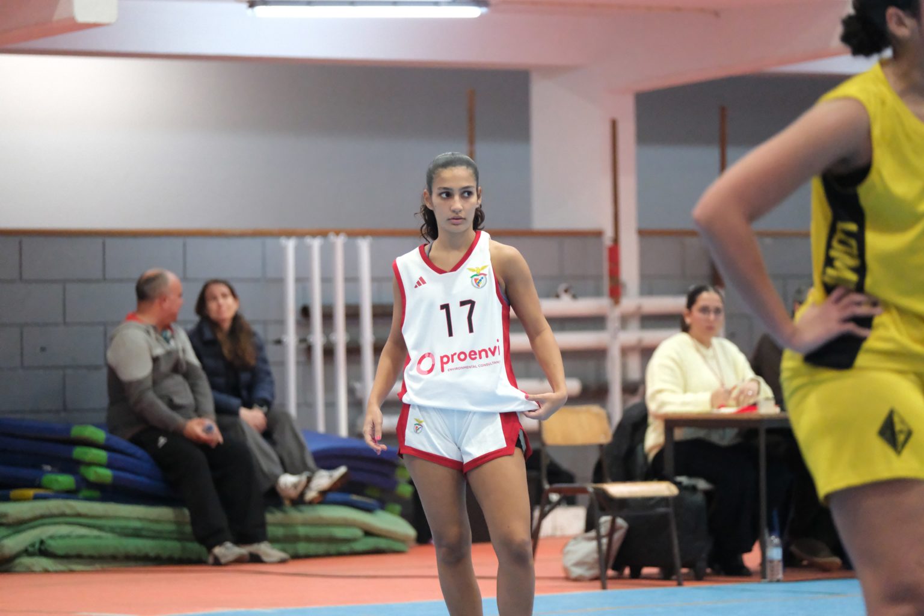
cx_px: 462
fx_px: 5390
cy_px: 308
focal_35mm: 210
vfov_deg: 6.5
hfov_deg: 9.8
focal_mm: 140
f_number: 2.8
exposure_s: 1/1000
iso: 10000
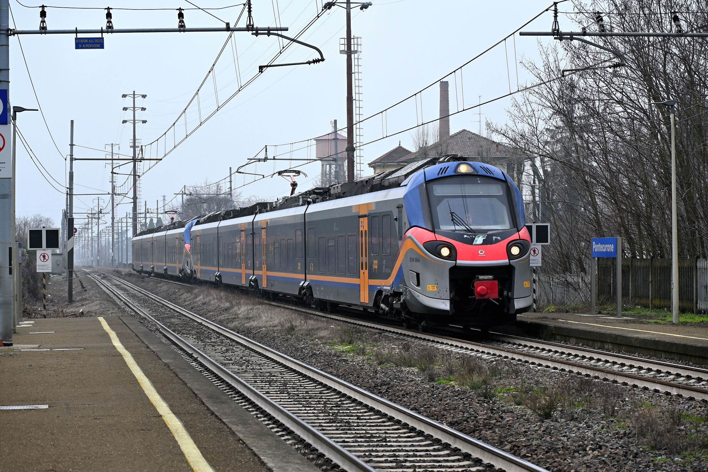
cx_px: 354
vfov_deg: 12.7
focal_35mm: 108
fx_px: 2124
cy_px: 236
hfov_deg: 18.9
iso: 500
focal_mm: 72
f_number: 5.6
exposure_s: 1/1000
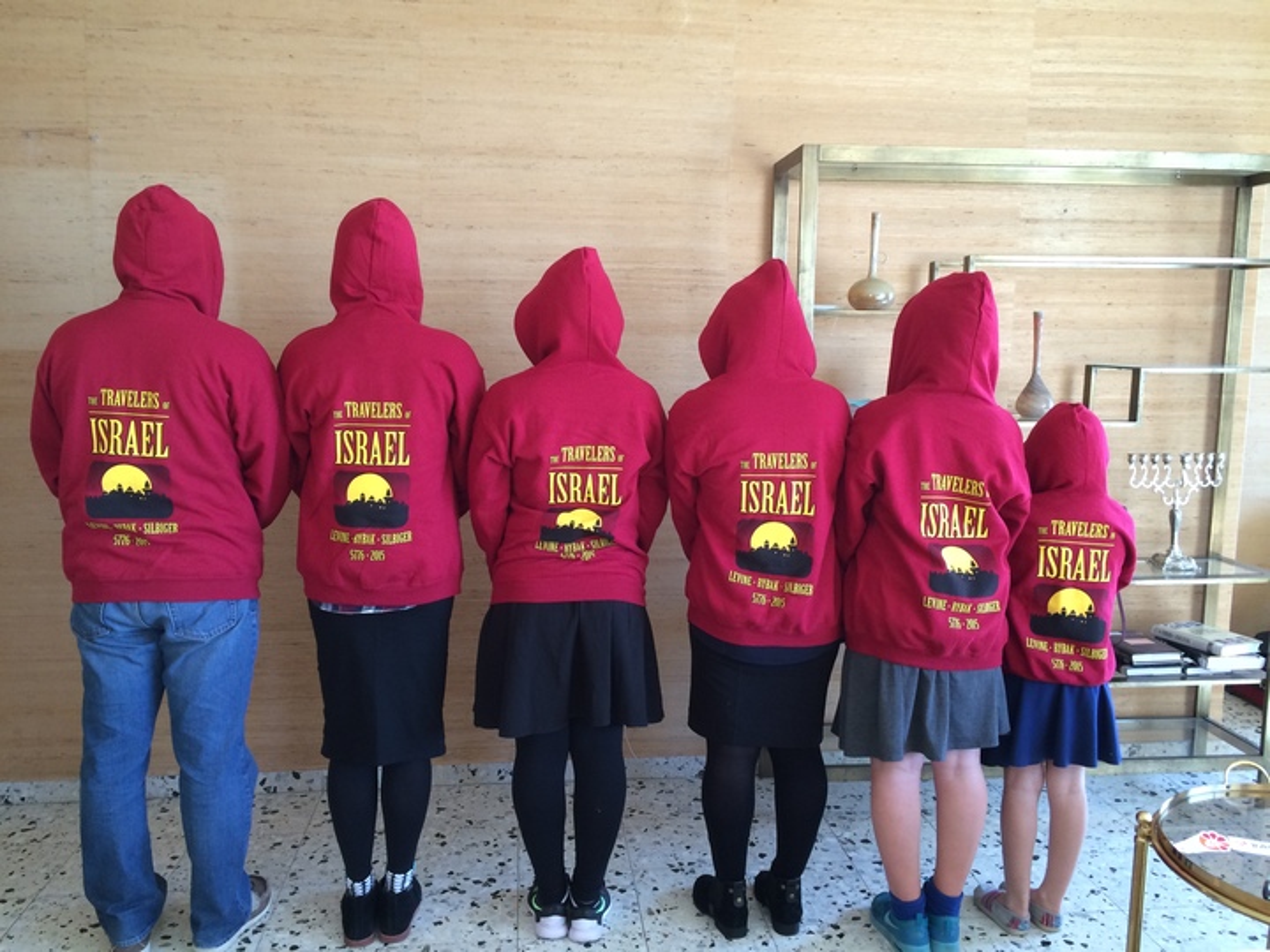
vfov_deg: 48.2
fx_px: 1064
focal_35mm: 29
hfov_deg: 61.7
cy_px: 476
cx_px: 635
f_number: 2.2
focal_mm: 4.15
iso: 40
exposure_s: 1/30
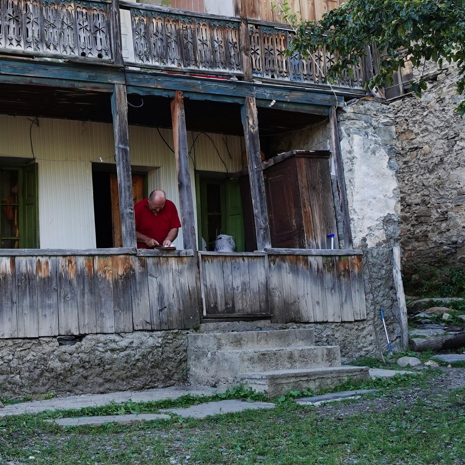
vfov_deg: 28.0
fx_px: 927
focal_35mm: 61
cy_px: 159
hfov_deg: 27.6
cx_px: 100
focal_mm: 8.8
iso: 125
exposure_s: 1/80
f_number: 3.2
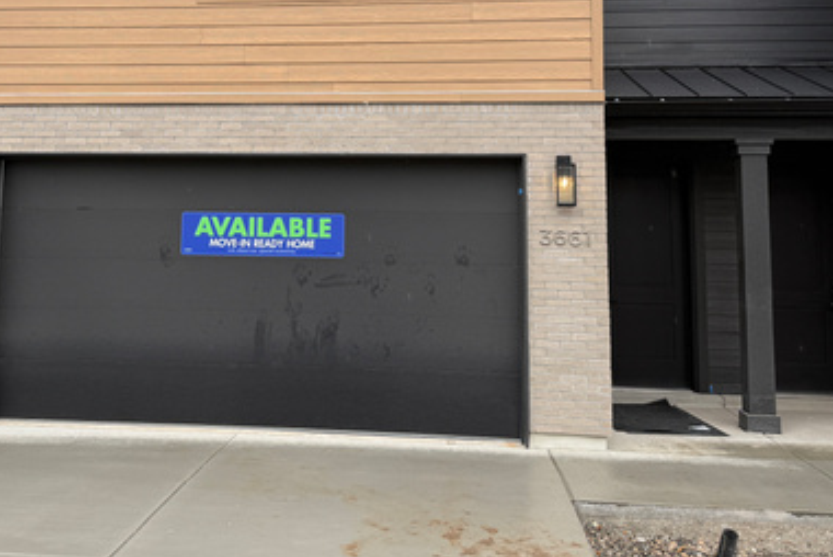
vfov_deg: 31.4
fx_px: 973
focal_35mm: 42
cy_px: 136
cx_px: 322
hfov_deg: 46.0
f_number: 1.78
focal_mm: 6.76
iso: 100
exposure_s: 1/627
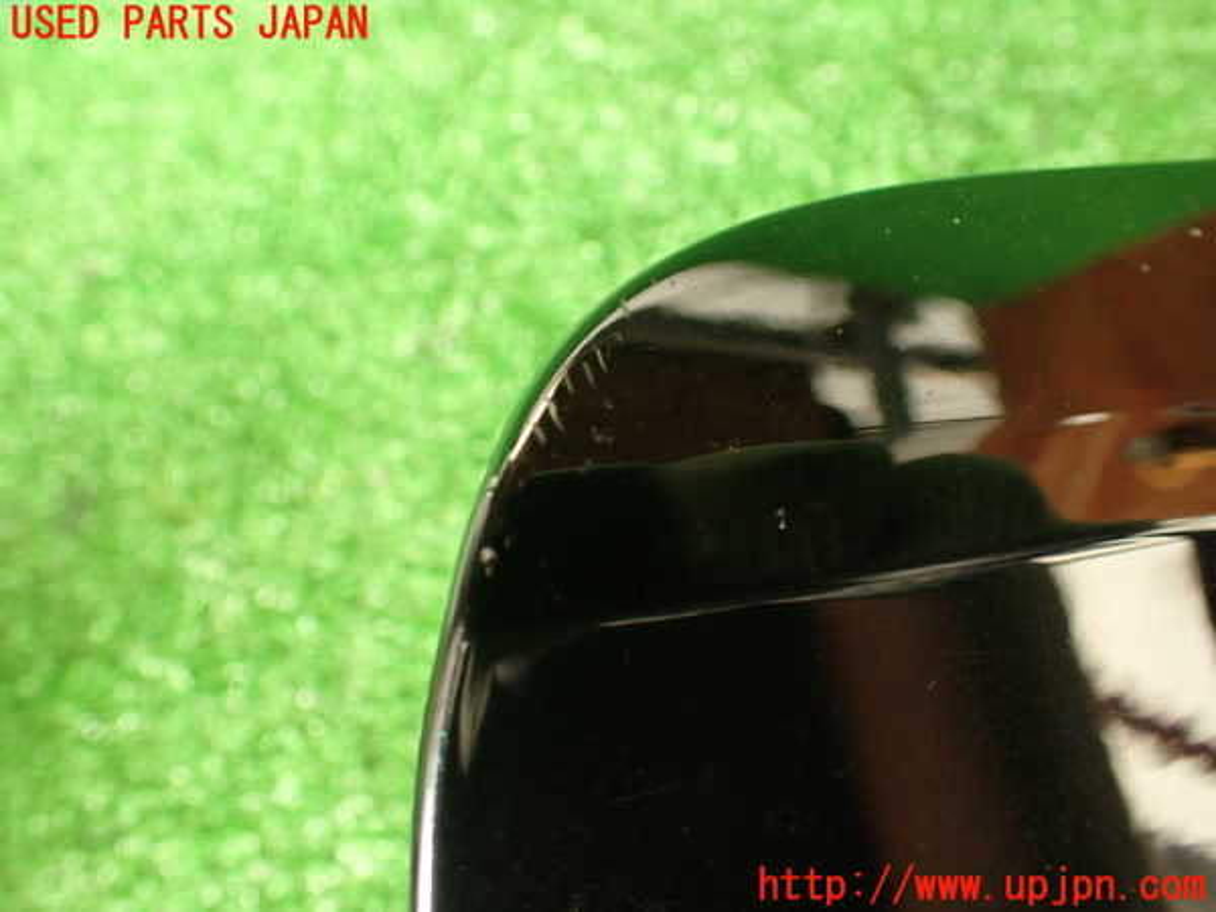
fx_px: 1054
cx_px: 608
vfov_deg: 46.8
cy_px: 456
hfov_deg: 60.0
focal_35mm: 30
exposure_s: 1/40
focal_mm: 5.4
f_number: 2.3
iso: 200
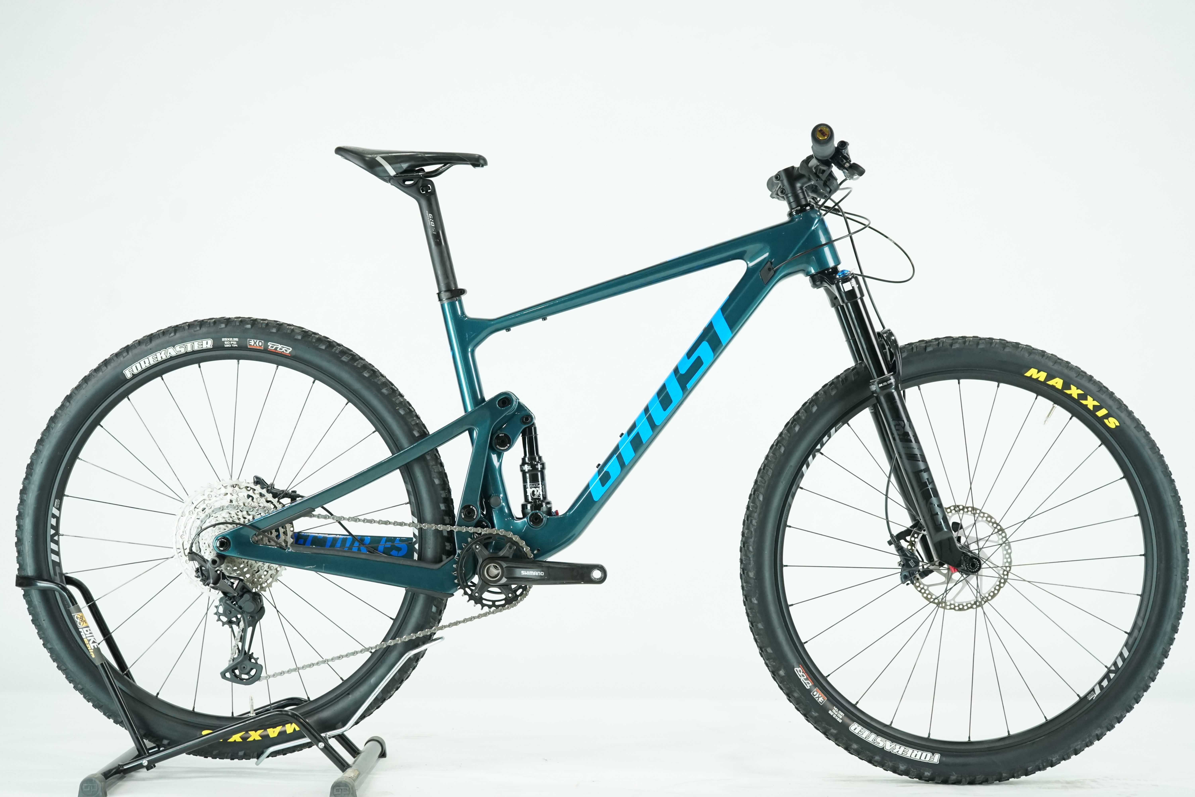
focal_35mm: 56
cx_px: 598
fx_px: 1859
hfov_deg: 35.6
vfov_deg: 24.2
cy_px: 398
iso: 2000
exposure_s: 1/200
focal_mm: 56
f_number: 5
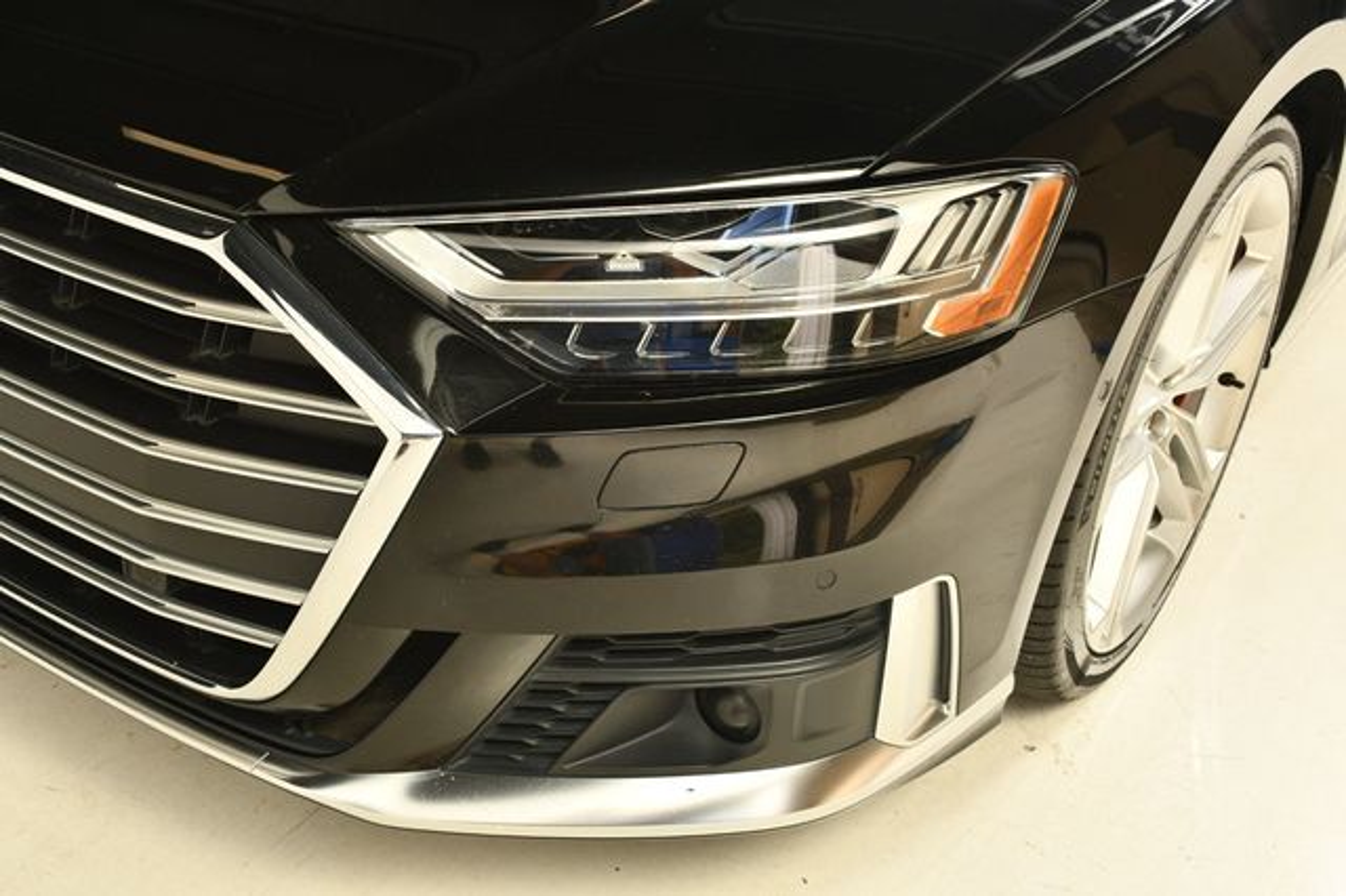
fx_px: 1682
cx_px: 673
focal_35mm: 45
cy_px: 448
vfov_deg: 29.8
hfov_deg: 43.6
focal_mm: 30
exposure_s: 1/160
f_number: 7.1
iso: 100
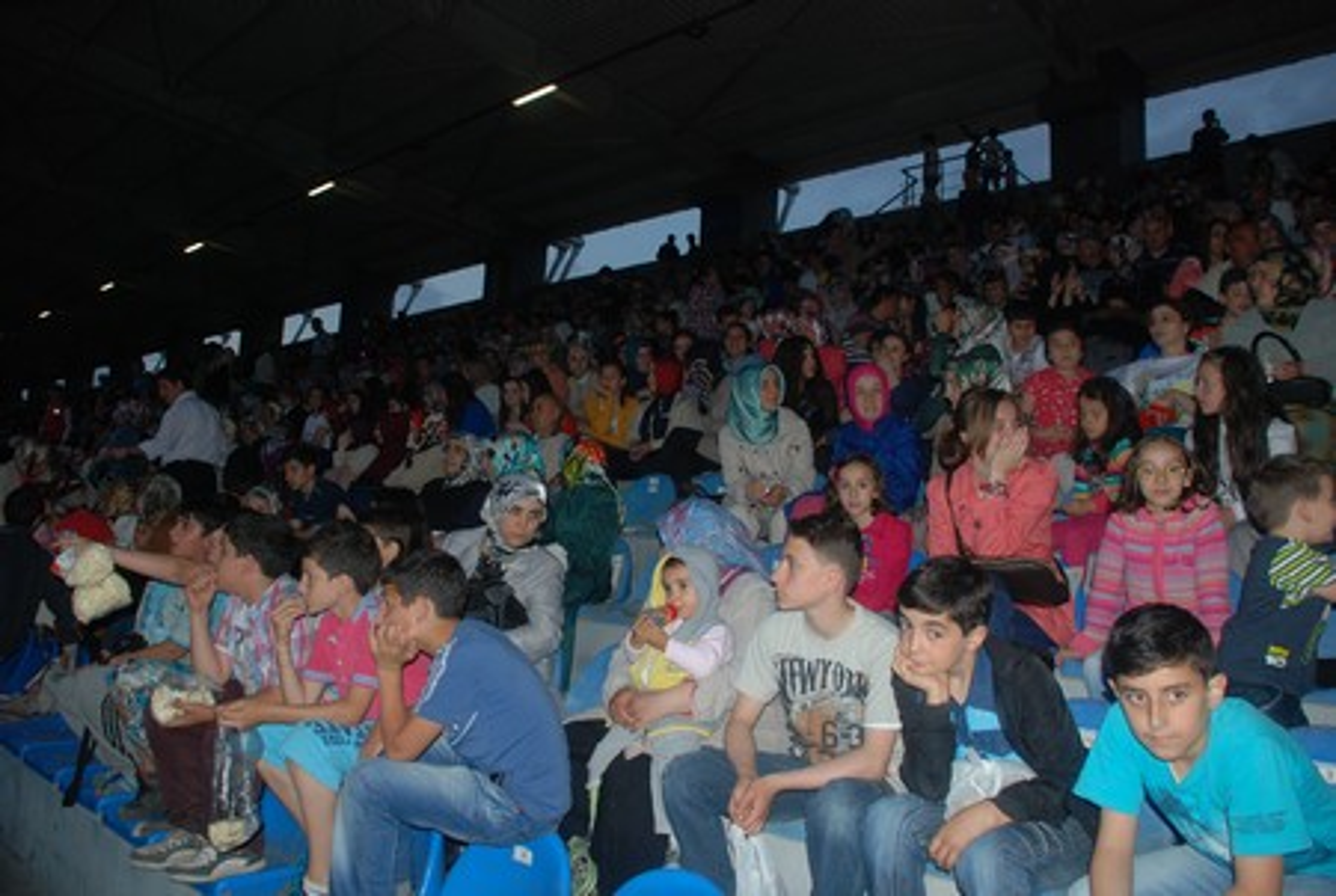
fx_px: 1004
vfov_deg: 48.1
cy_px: 448
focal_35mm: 27
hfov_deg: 67.3
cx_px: 668
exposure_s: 1/60
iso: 200
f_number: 3.5
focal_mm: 18
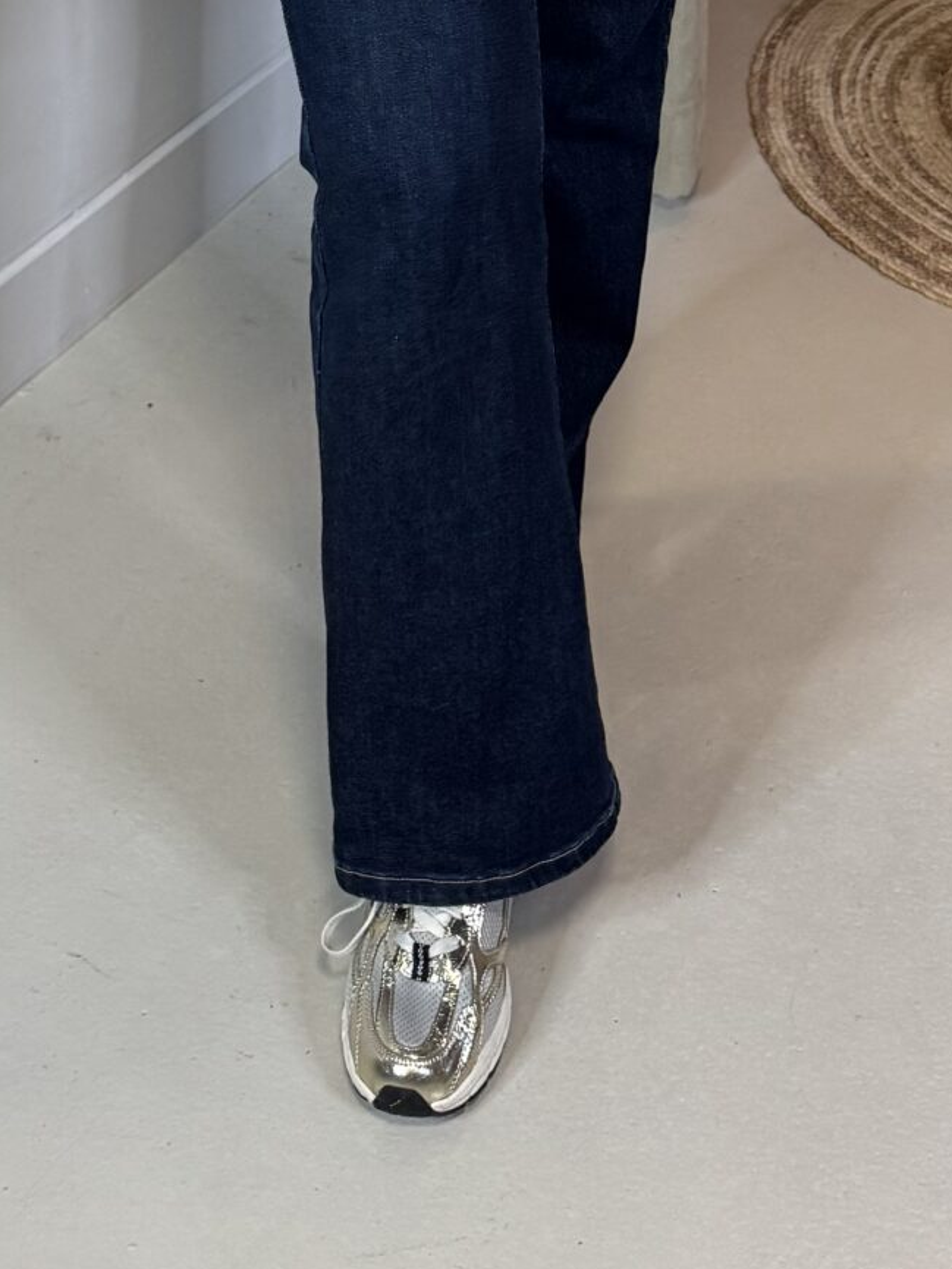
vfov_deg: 23.4
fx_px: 2603
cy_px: -481
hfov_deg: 20.7
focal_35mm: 71
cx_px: 562
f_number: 1.78
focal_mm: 6.76
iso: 200
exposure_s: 1/100
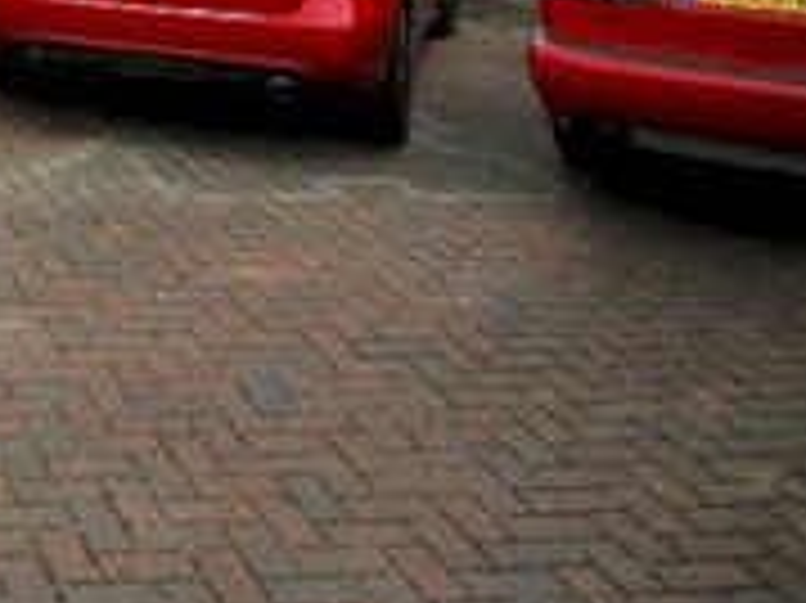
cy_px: -382
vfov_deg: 19.1
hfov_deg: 26.3
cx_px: -212
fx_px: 1489
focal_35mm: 64
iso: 320
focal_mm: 17
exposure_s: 1/750
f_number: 3.3
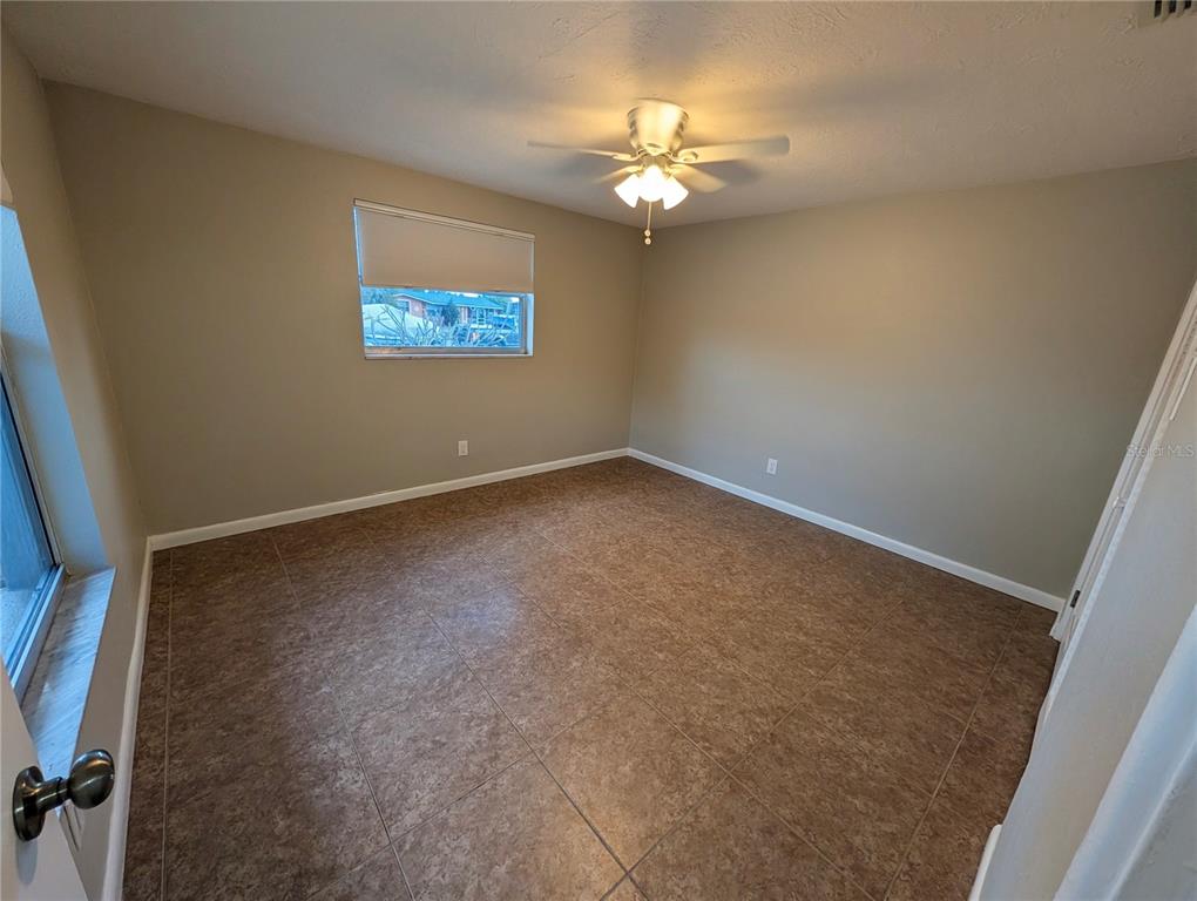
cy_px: 450
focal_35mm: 12
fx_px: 416
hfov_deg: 110.5
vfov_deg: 94.6
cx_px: 598
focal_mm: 2.02
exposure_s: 1/120
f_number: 1.7
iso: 123
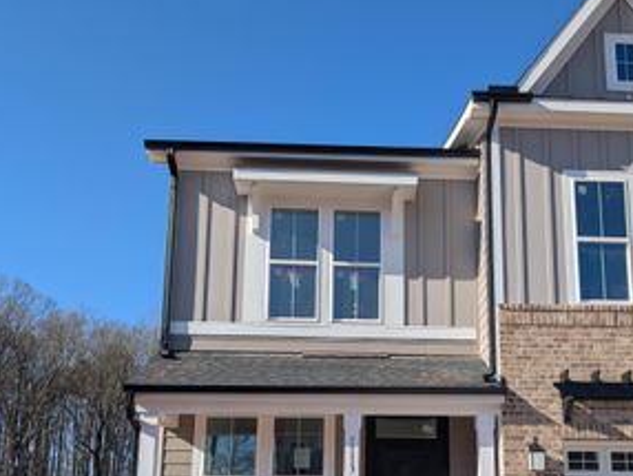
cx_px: 398
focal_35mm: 42
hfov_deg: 44.4
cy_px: 345
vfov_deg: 33.8
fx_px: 769
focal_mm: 6.9
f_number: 1.68
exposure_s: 1/1193
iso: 20
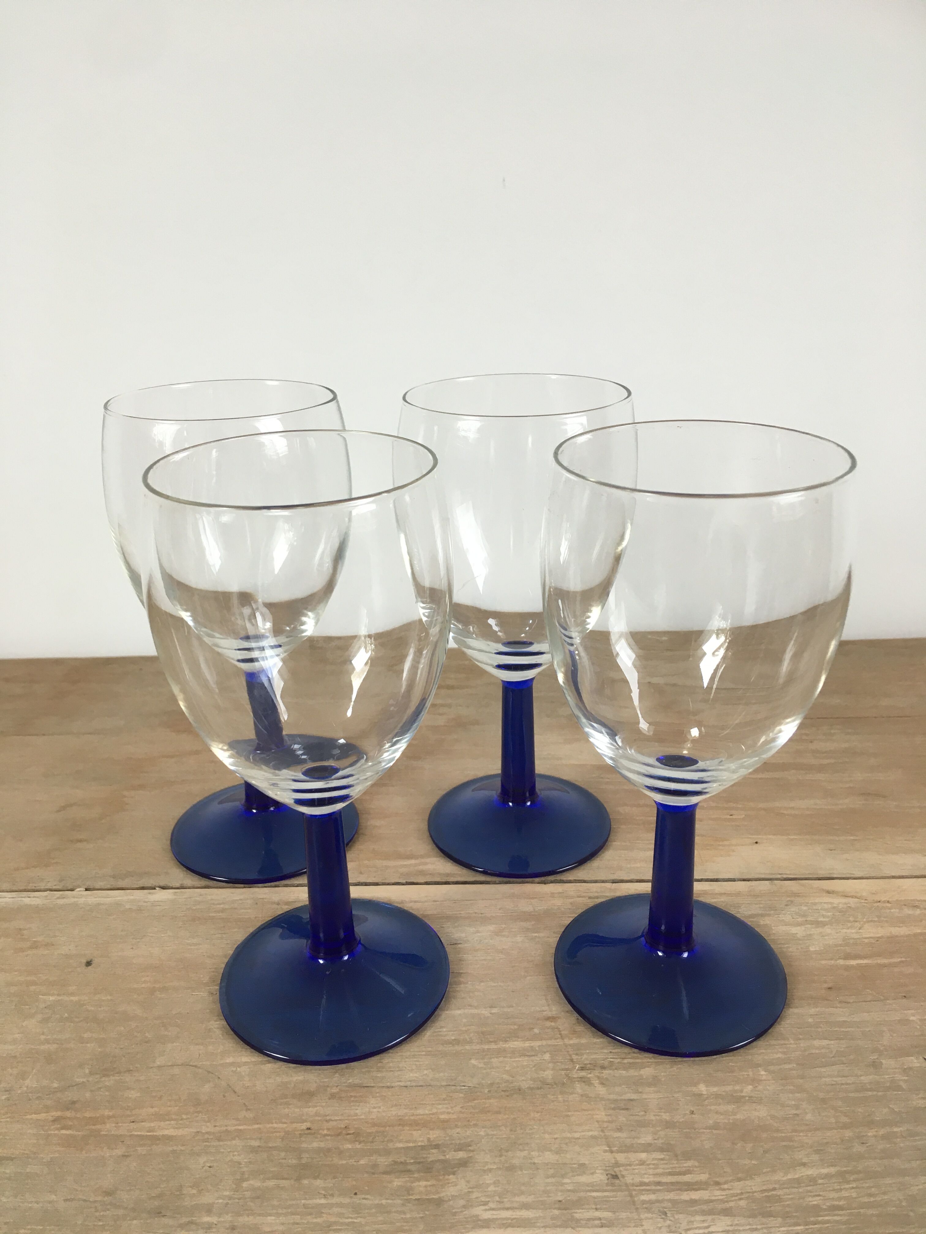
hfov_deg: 48.2
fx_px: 1034
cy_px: 617
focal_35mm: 29
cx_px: 463
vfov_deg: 61.7
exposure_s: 1/33
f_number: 2.2
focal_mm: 4.15
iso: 25
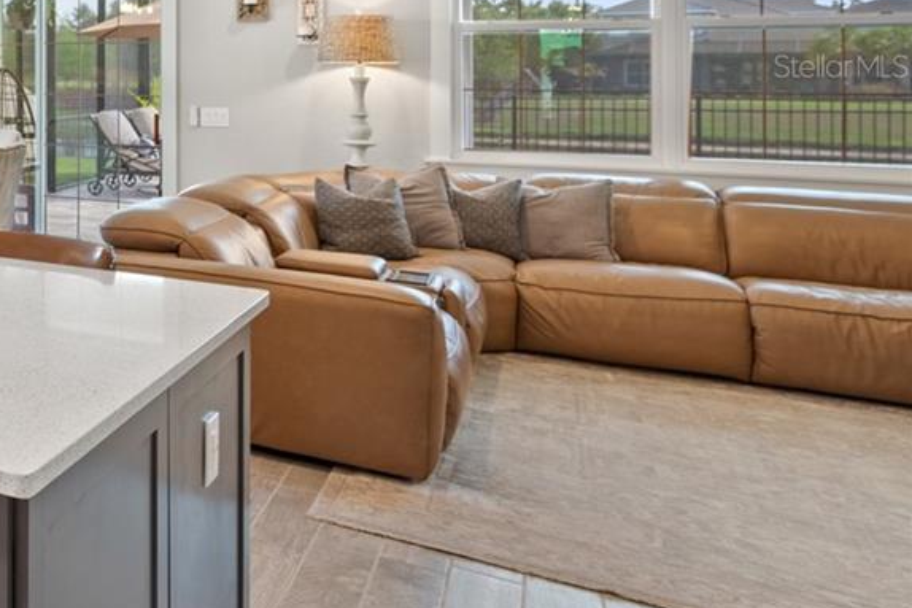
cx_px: -356
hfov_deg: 32.3
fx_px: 988
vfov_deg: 32.6
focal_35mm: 39
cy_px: 66
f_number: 7.1
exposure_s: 1/3
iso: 250
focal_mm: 14
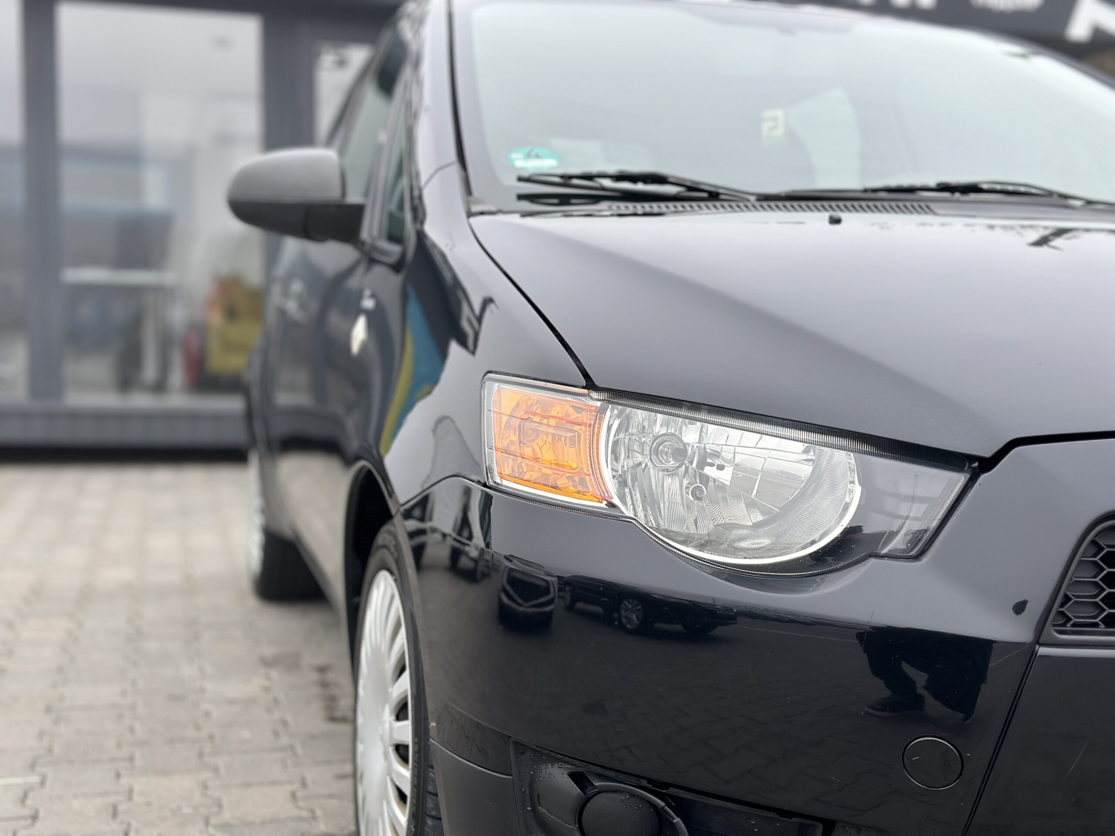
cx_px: 558
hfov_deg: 39.7
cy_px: 418
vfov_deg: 30.3
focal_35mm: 48
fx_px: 1546
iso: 80
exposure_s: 1/1050
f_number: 1.78
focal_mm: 6.86
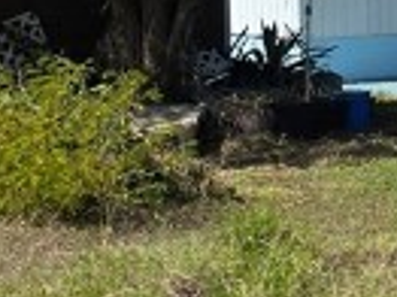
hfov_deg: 9.4
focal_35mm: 180
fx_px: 2062
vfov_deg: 8.2
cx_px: 1058
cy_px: -15
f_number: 1.7
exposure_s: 1/880
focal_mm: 6.3
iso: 12
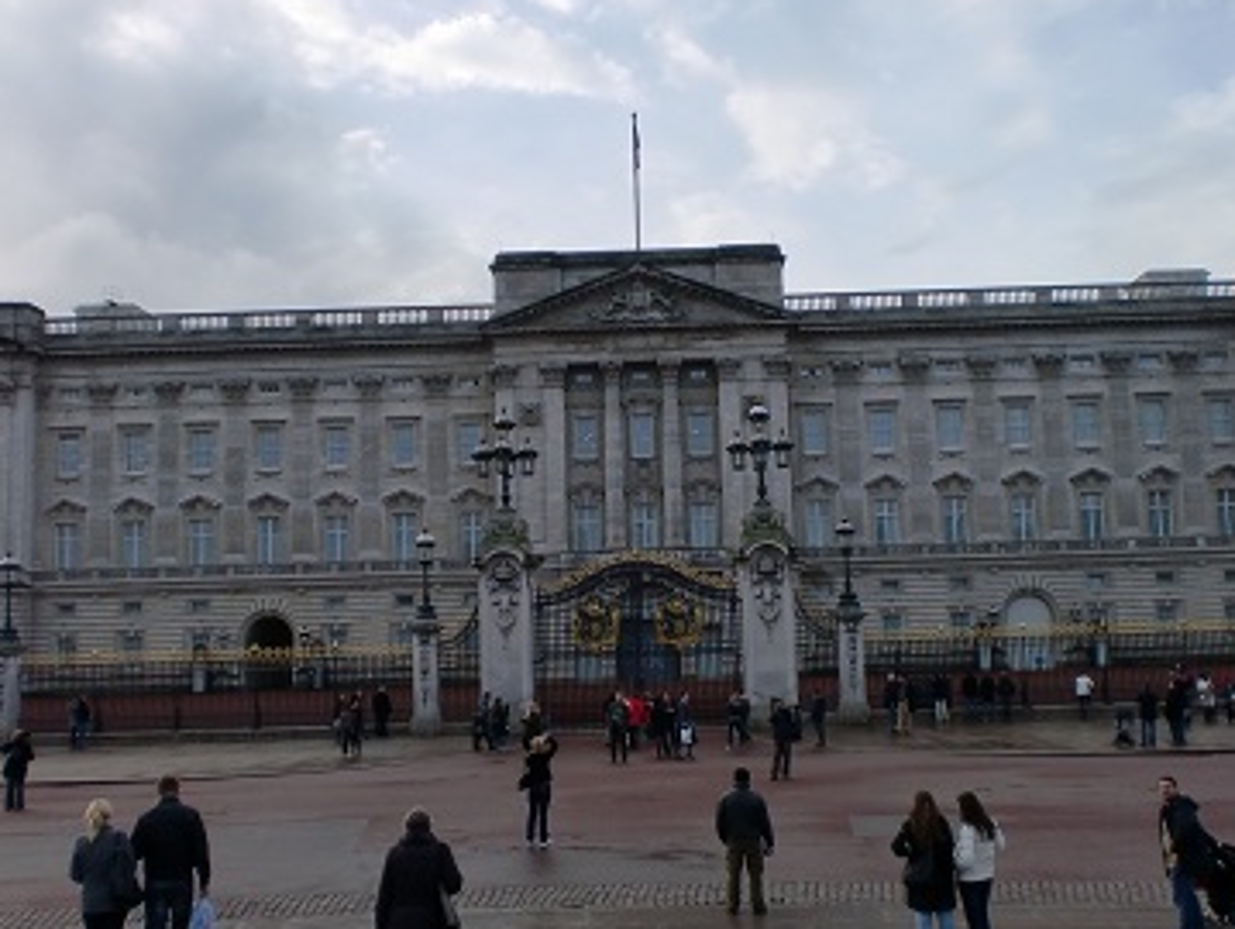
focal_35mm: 37
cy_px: 473
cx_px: 636
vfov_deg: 38.7
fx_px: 1321
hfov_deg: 50.1
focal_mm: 6.3
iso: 64
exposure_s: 1/800
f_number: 3.1
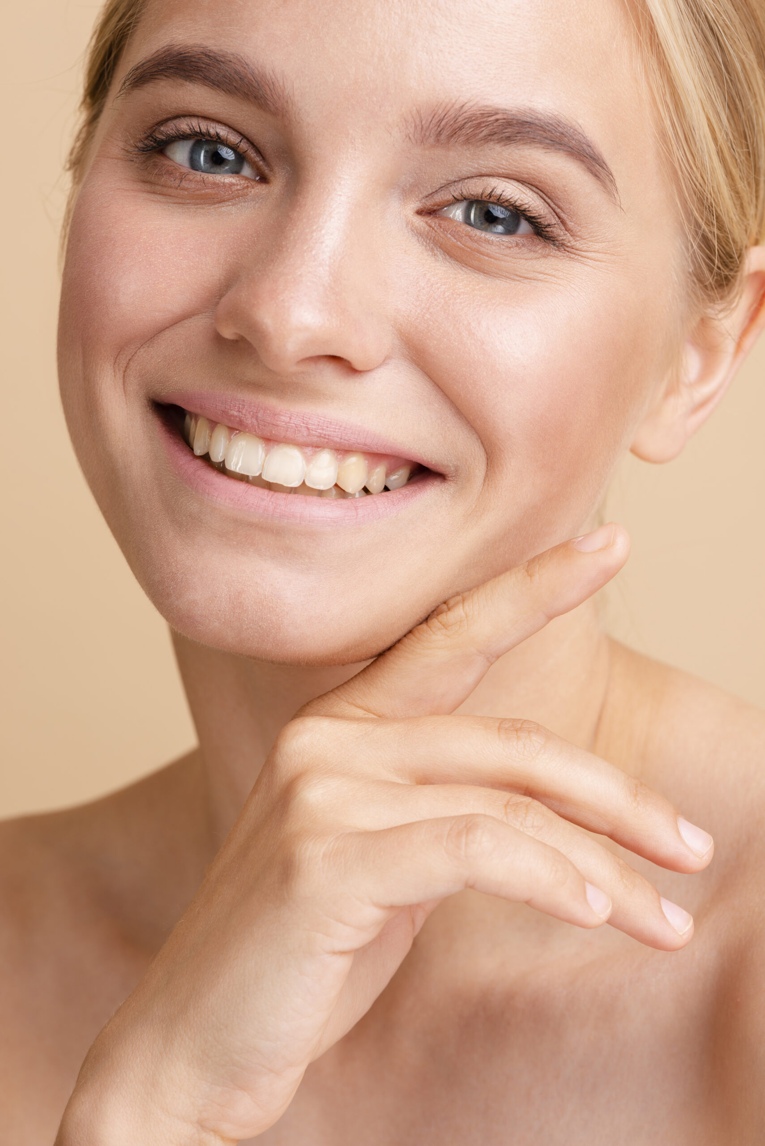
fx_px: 3343
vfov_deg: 19.4
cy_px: 573
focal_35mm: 105
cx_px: 382
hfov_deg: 13.1
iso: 100
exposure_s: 1/160
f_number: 11
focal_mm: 105
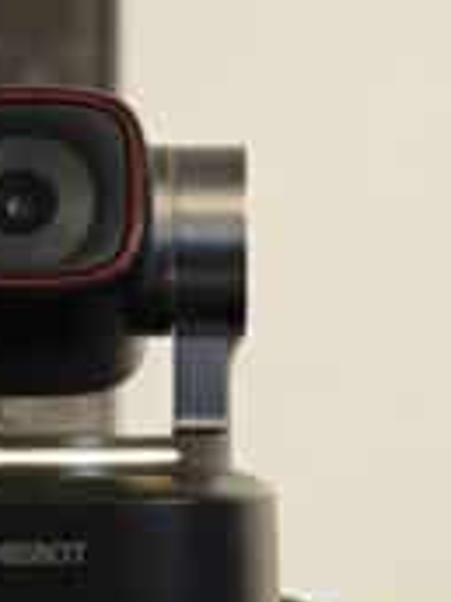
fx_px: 4742
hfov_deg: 5.4
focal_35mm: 273
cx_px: 70
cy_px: 373
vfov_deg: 7.3
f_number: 2.5
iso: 1000
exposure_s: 1/100
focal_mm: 19.4
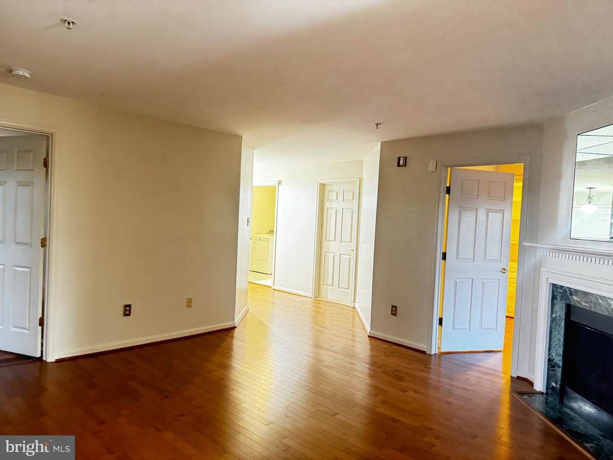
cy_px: 230
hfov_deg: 71.6
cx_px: 306
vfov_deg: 56.8
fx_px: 425
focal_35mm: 24
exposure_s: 1/30
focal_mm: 6.76
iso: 1250
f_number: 1.78
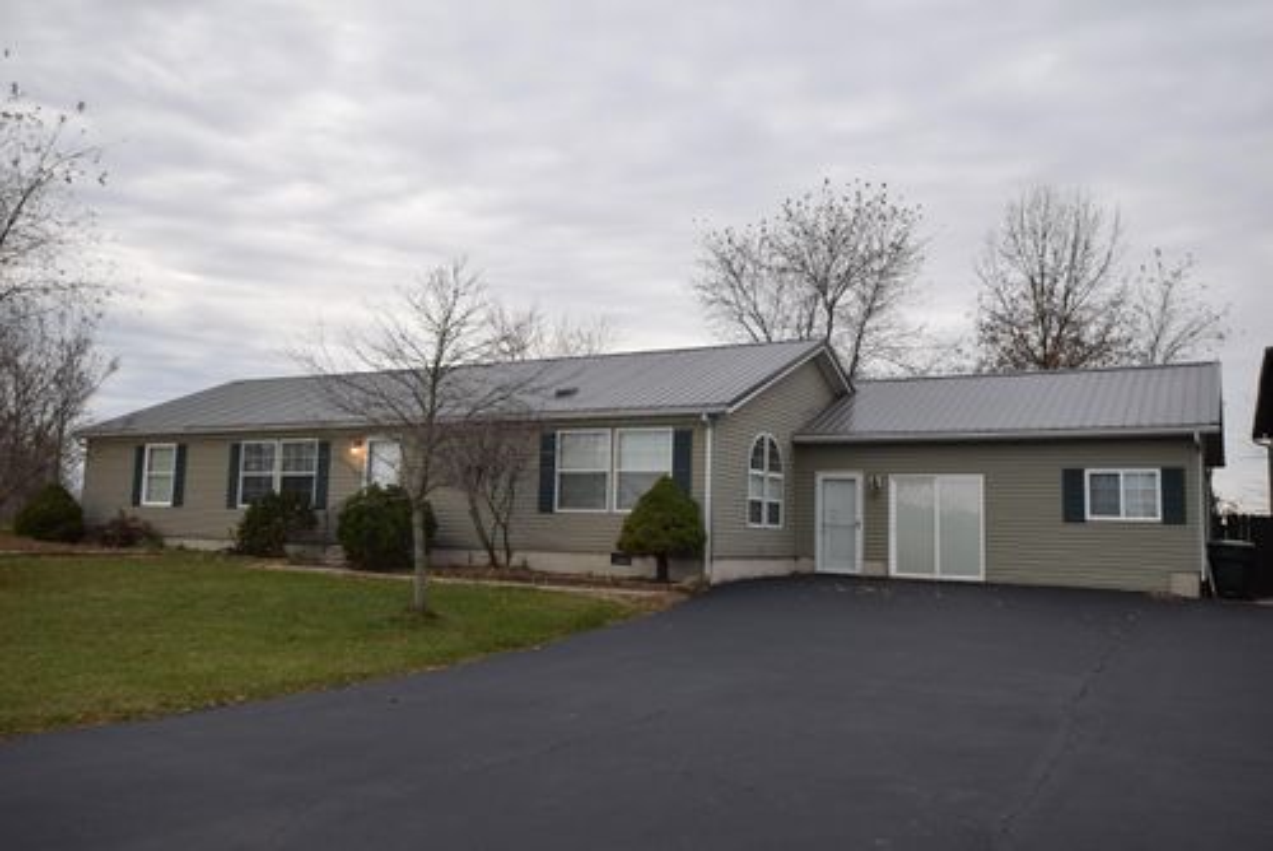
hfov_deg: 61.9
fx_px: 1061
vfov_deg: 43.7
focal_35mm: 30
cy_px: 426
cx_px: 636
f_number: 6.3
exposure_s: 1/160
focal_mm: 20
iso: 400
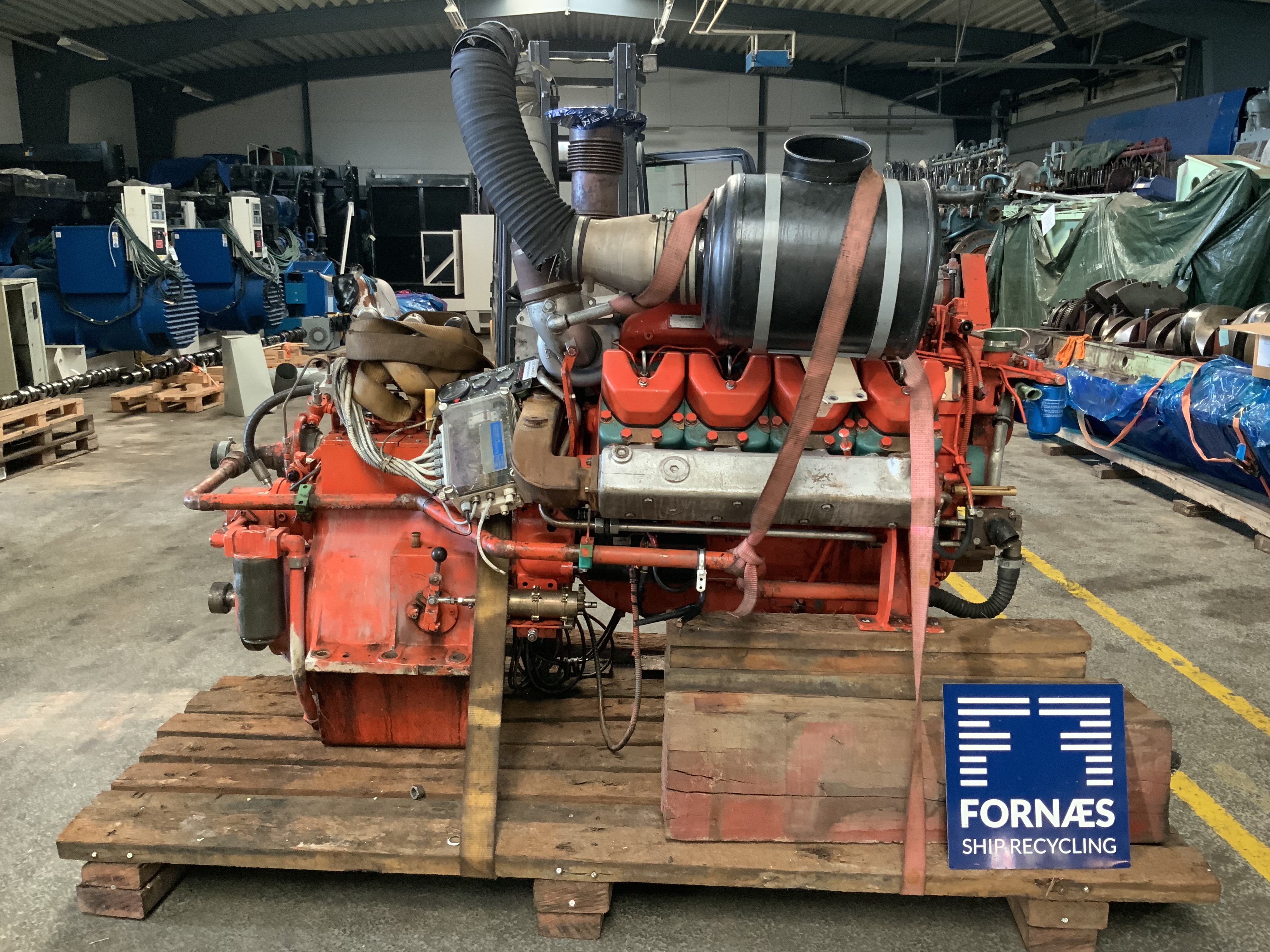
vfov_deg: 48.2
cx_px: 635
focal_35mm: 29
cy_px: 476
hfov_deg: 61.7
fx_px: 1064
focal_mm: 3
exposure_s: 1/40
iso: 200
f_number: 1.8
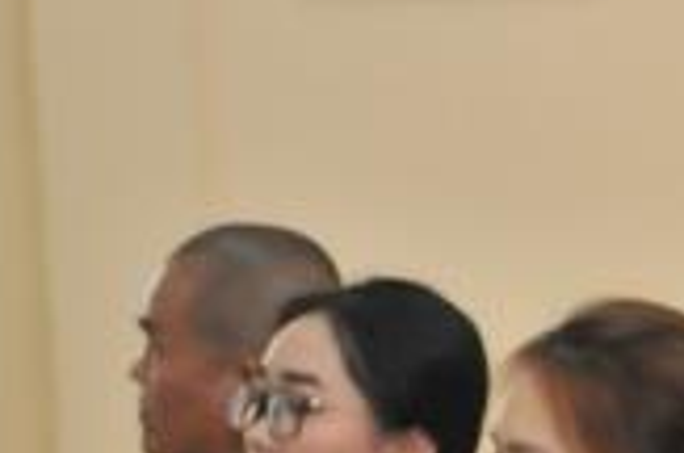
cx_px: 1246
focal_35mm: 283
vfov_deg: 4.8
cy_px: 484
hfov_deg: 7.1
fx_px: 5366
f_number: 4.5
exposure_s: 1/50
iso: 1000
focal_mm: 48
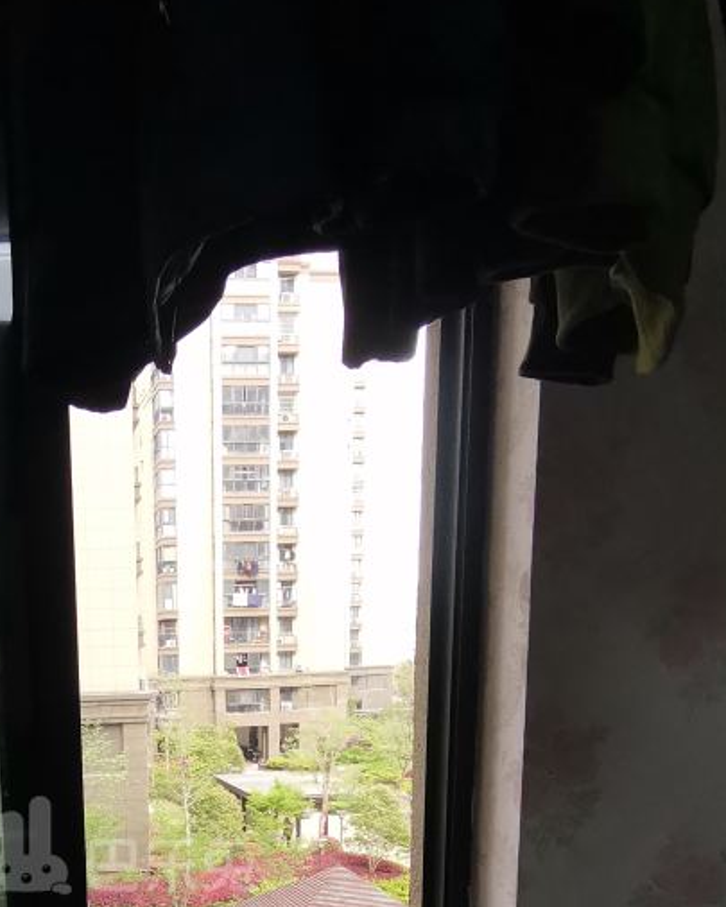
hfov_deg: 40.0
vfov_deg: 45.7
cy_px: 847
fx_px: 940
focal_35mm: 35
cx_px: 115
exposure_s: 1/100
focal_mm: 1.78
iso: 64
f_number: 2.4
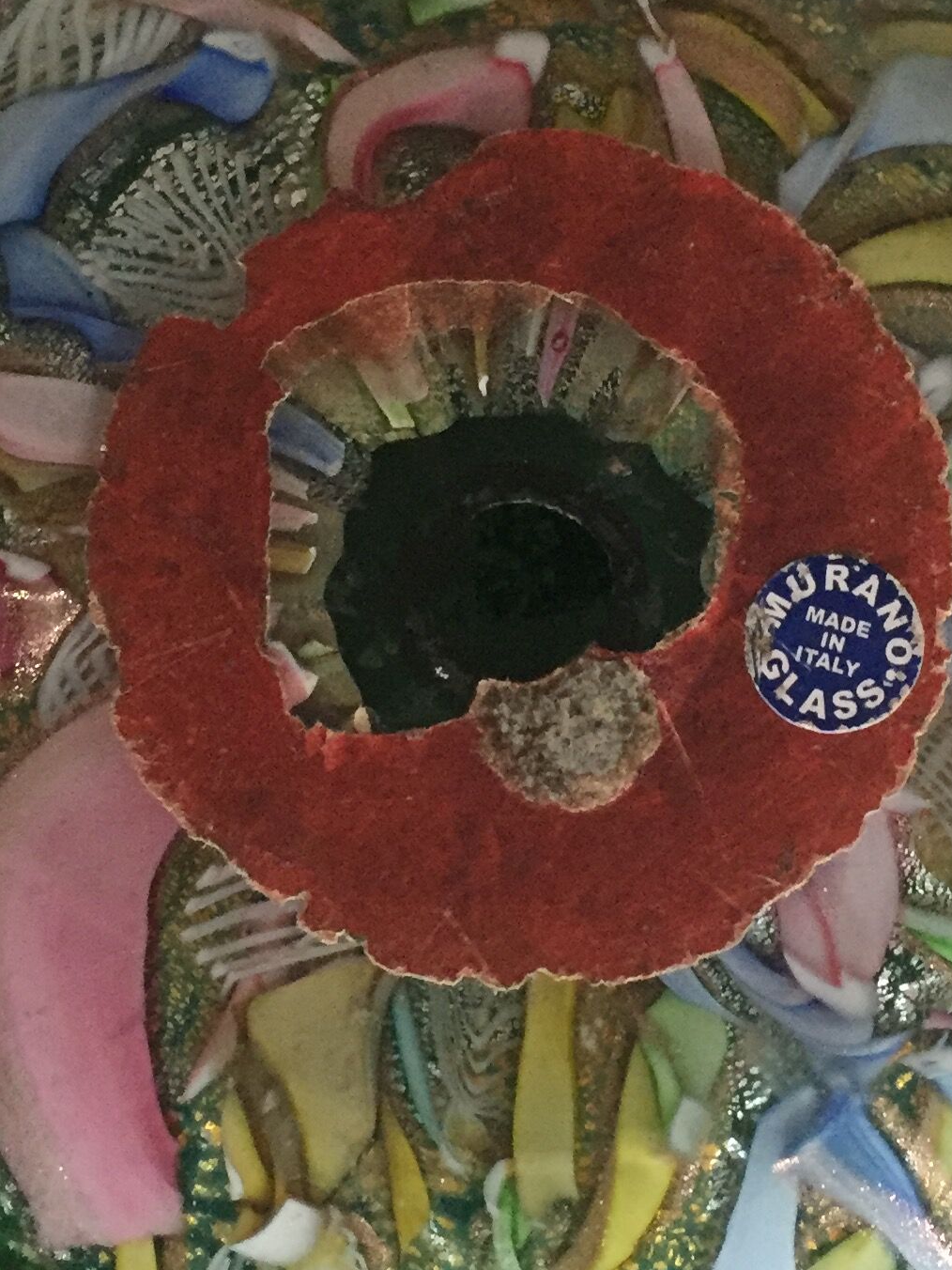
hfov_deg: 21.0
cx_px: 532
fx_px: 2567
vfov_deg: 27.7
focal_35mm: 70
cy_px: 534
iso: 320
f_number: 2.2
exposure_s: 1/33
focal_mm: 4.15
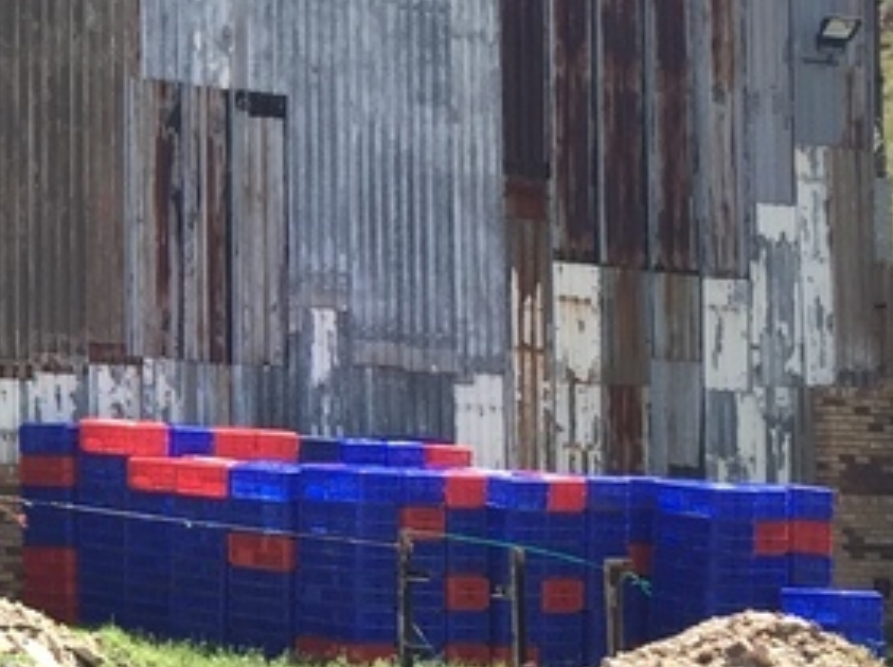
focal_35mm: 124
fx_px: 3195
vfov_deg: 11.9
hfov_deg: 14.4
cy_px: 127
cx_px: -604
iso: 32
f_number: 2.2
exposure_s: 1/534
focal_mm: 4.15
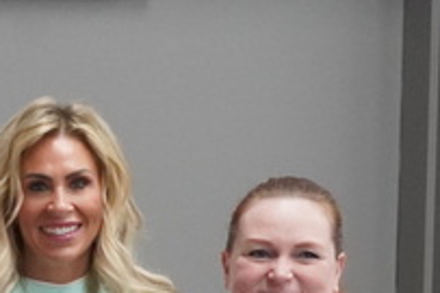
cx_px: -379
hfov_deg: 9.8
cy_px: 676
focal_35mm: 197
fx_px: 2406
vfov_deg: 6.6
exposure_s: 1/160
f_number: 4.5
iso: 3200
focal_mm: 26
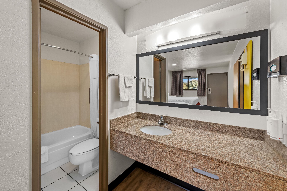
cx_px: 144
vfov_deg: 81.2
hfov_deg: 104.3
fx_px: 112
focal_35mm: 14
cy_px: 96
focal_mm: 14
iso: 400
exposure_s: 1/3
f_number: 9
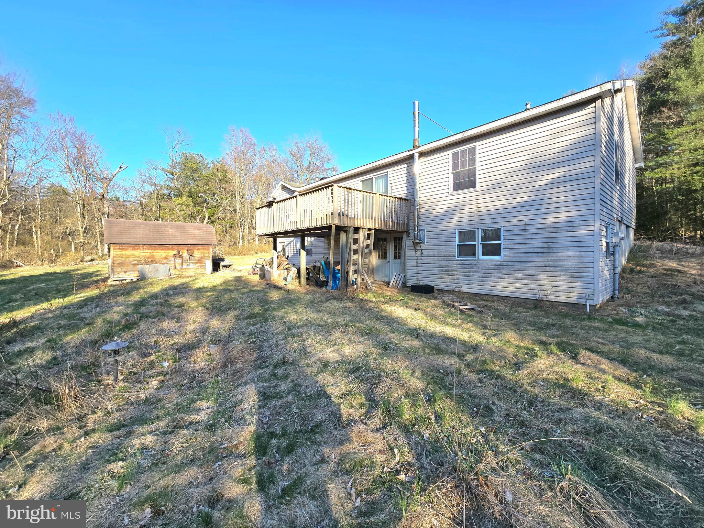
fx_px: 264
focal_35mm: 13
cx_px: 352
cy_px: 264
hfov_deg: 106.2
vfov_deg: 89.9
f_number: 2.2
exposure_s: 1/769
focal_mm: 2.2
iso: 50
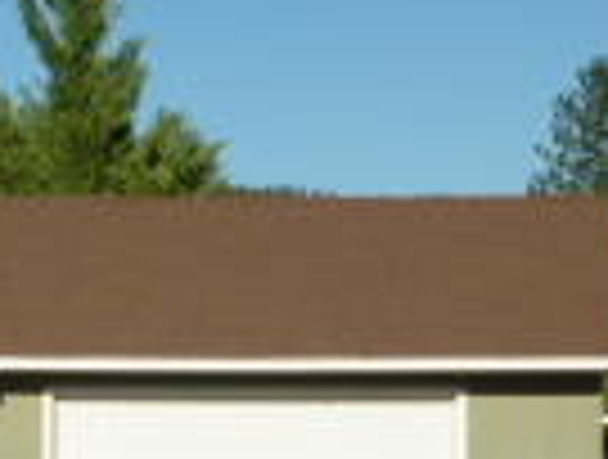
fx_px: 2413
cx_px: 90
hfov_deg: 14.3
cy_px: 400
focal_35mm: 137
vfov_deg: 10.8
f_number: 4
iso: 80
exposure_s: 1/800
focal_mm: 5.2
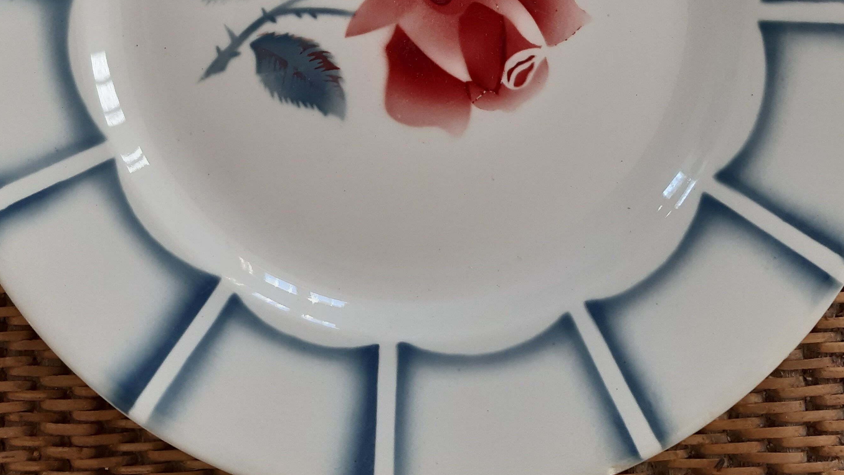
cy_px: -14
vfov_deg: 23.3
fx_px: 1097
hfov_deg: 42.1
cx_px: 387
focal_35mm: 49
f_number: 1.7
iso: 80
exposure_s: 1/120
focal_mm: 3.92
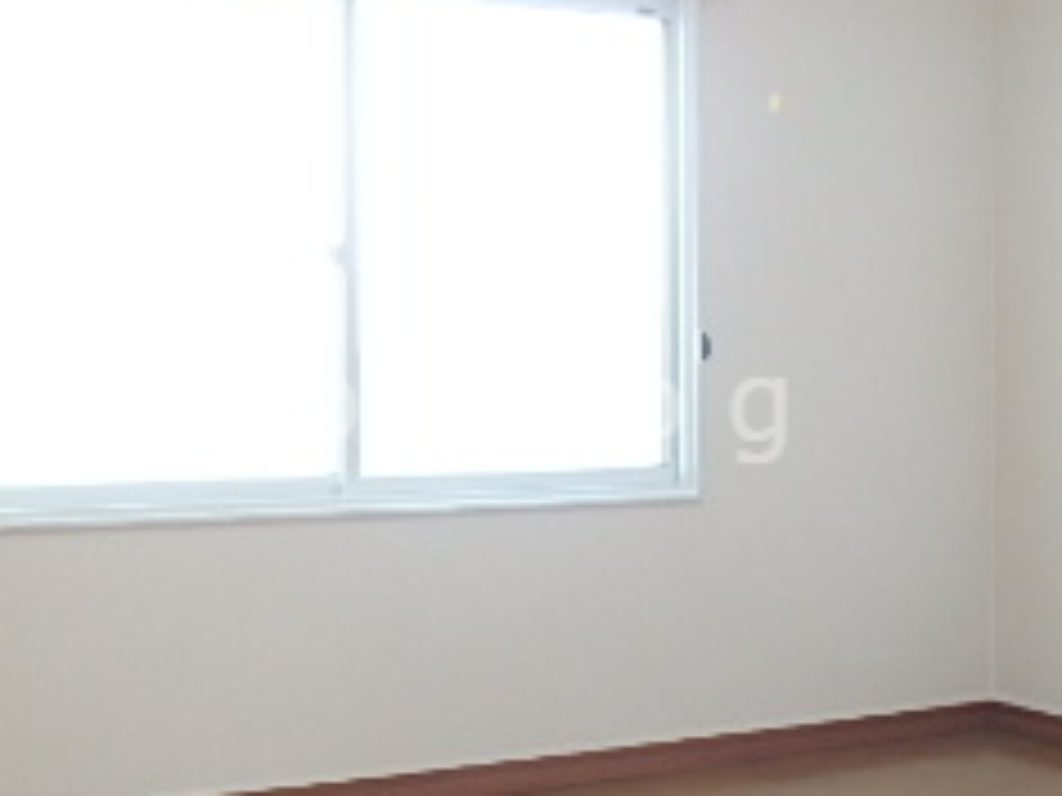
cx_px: 504
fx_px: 1749
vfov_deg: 25.7
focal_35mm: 57
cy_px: 409
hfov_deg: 33.8
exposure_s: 1/40
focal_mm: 3.7
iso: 200
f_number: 3.5
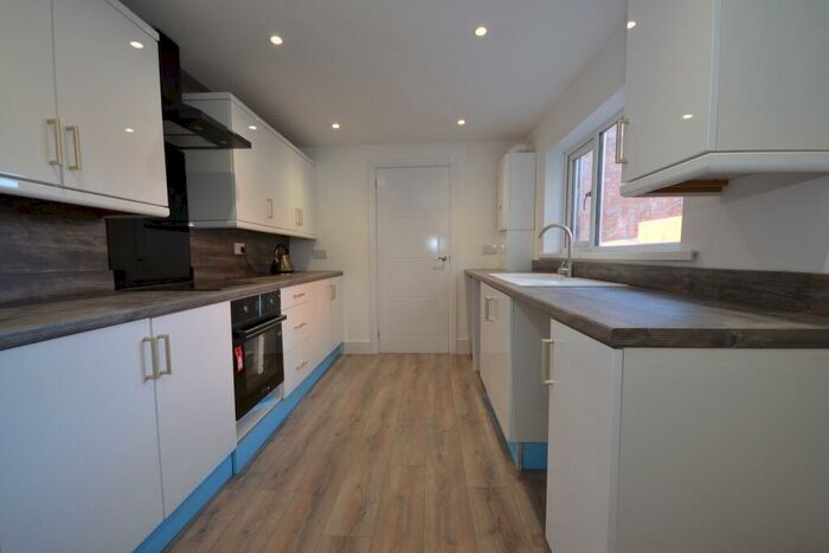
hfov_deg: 100.4
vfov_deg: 77.4
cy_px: 276
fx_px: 345
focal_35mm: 15
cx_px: 414
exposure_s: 1/60
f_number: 4
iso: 450
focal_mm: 10
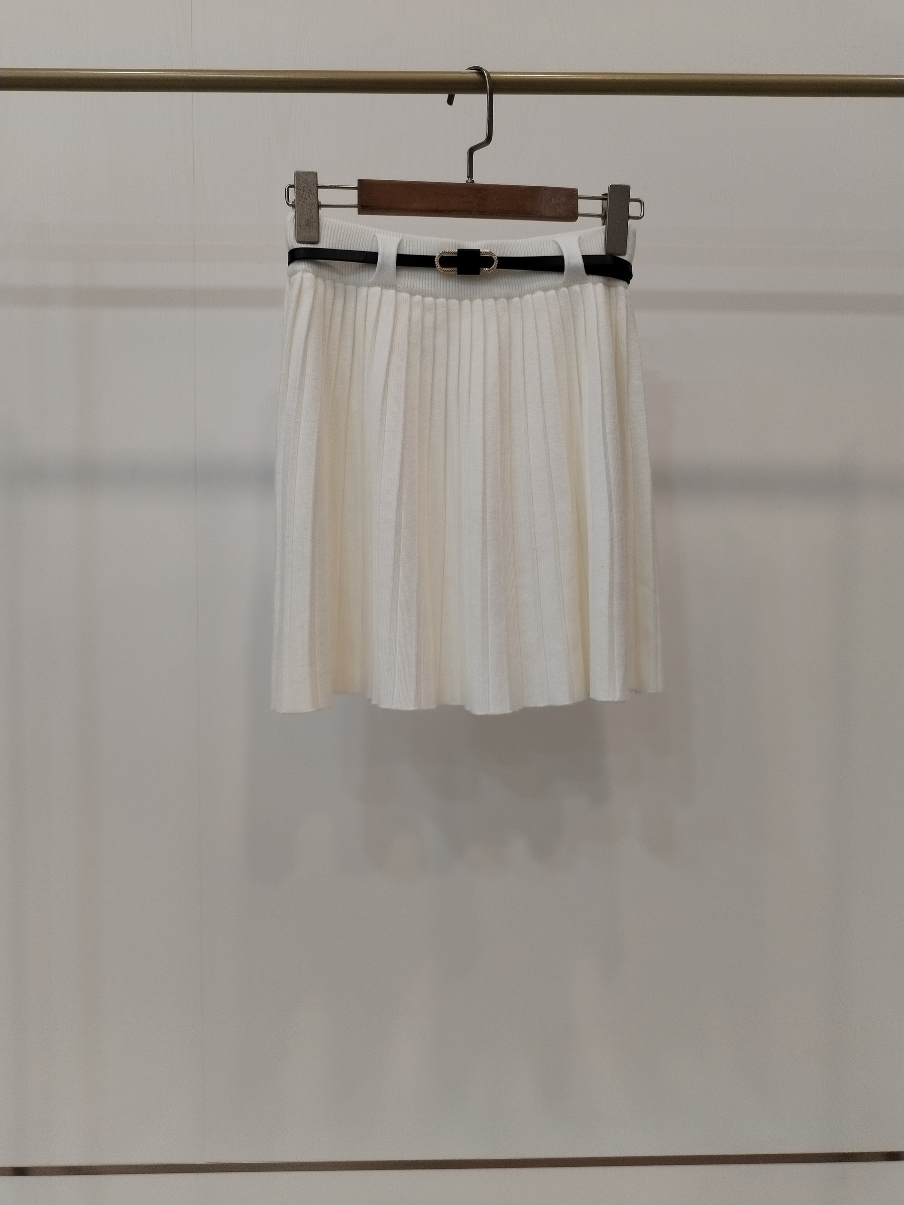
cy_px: 602
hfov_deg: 48.2
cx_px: 452
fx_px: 1010
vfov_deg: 61.7
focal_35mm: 29
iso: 180
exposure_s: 1/60
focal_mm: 4.75
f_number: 1.8
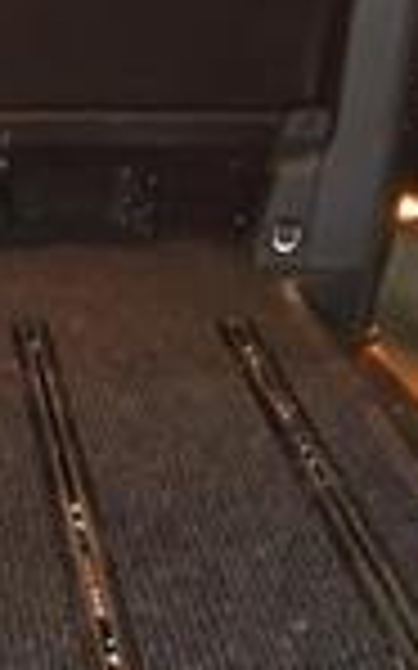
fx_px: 1496
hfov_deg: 15.4
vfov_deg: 23.3
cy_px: 778
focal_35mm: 82
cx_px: -76
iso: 800
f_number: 1.4
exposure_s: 1/17
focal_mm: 6.83
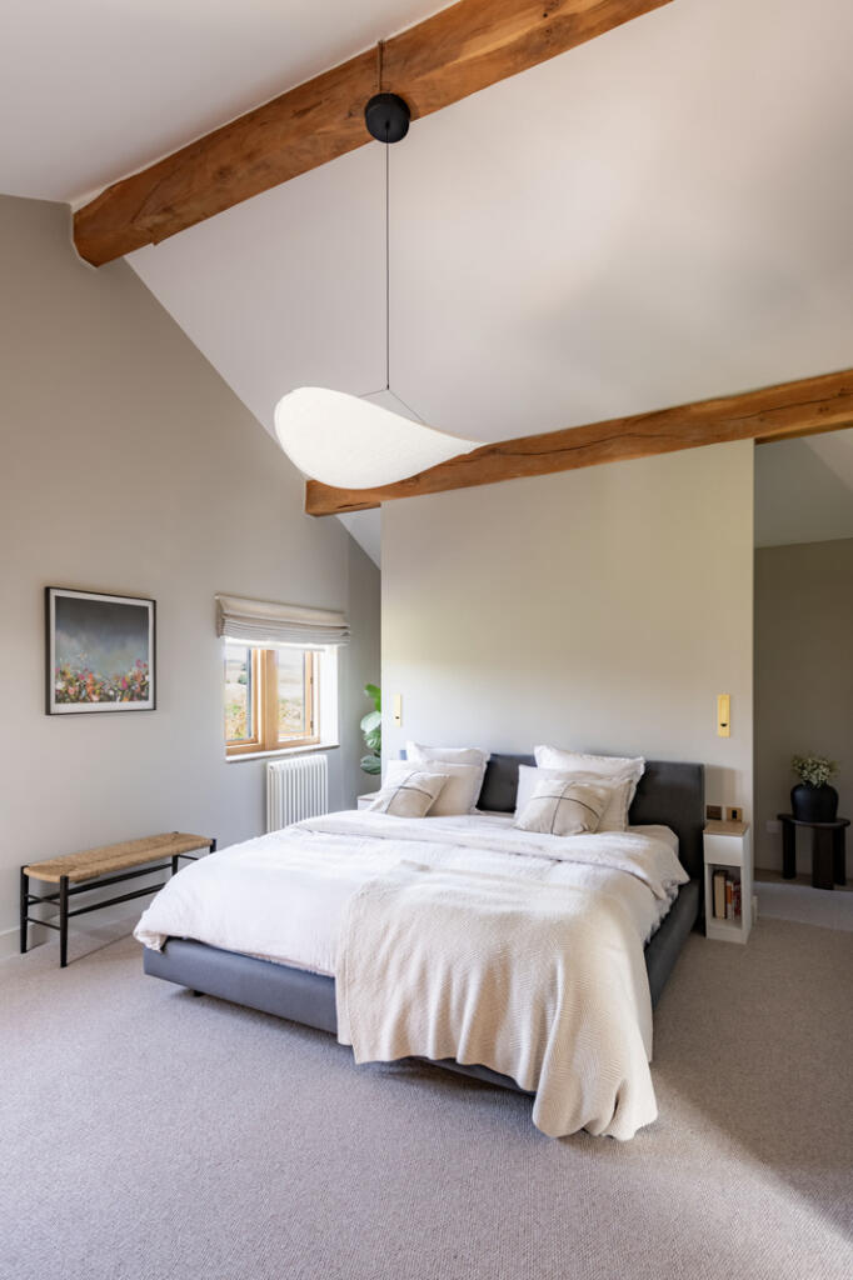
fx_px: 605
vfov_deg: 93.3
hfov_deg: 70.4
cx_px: 426
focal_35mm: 17
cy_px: 640
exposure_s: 1/30
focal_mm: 17
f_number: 7.1
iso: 200
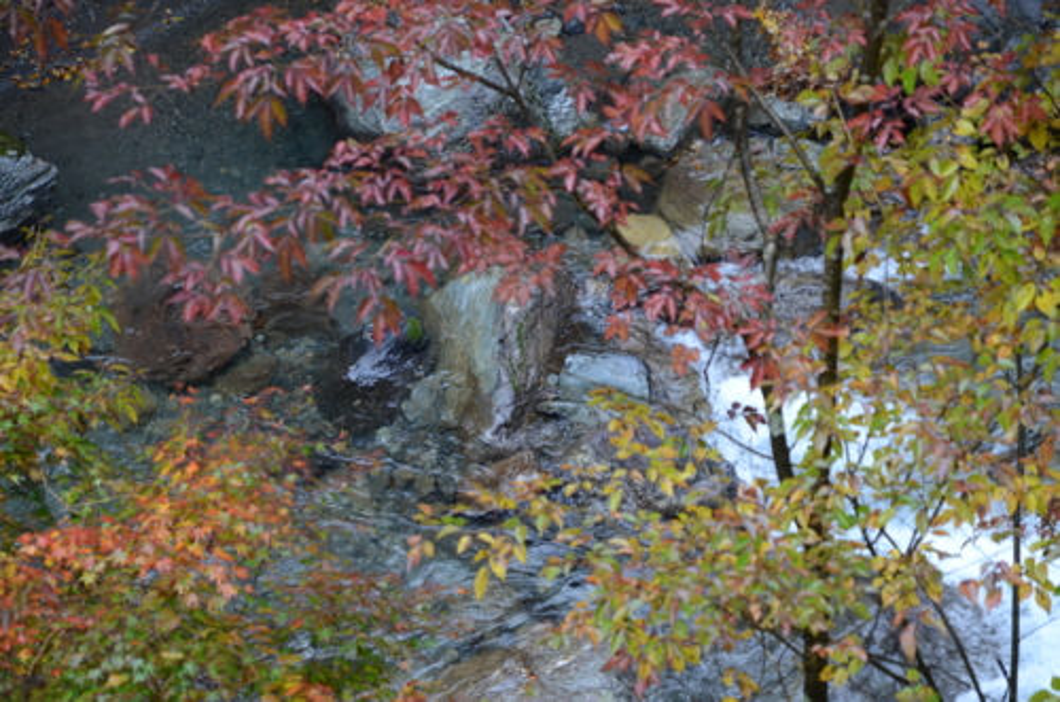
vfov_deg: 13.0
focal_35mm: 105
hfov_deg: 19.5
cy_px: 351
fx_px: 3085
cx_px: 530
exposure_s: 1/125
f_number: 4.5
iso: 800
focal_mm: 70
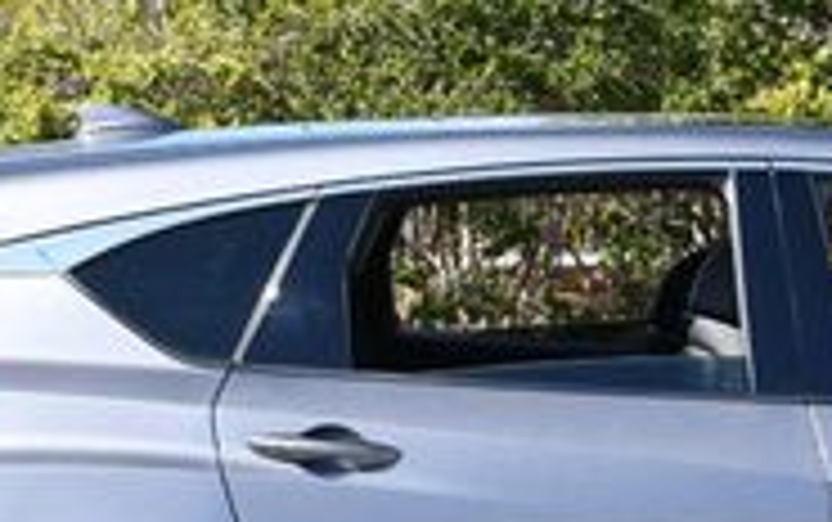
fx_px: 5129
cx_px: 899
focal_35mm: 226
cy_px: 238
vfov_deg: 5.8
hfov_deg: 9.2
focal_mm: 32
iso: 200
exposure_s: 1/250
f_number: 8
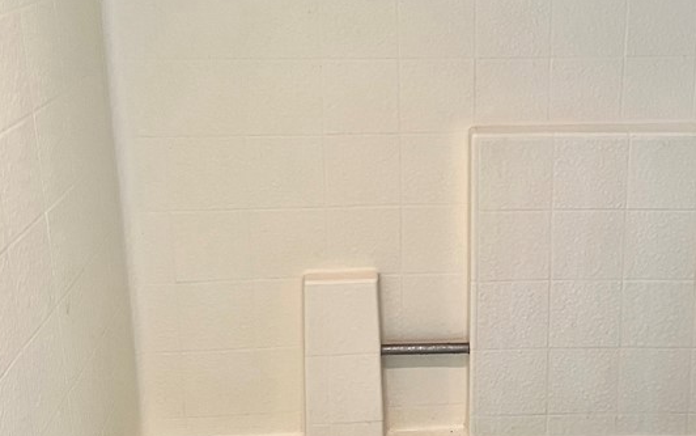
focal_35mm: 53
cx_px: 491
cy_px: 160
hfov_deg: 37.5
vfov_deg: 24.4
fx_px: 1006
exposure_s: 1/60
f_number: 1.5
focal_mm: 5.7
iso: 100
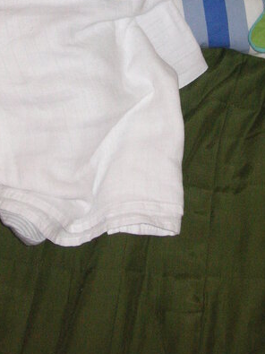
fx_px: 766
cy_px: 8
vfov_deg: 24.9
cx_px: 137
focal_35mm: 75
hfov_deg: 19.6
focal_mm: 6.1
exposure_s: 1/45
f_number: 2.8
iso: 160
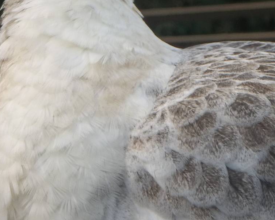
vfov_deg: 4.5
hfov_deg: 5.7
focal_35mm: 342
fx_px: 2785
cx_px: 151
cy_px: 53
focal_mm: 29.5
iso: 80
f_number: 5.9
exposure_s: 1/60
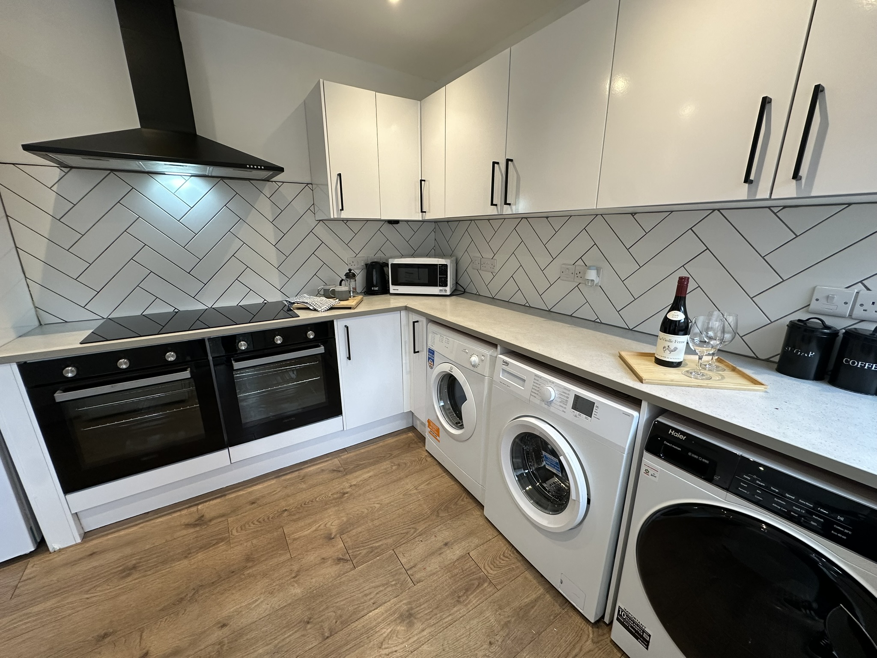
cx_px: 438
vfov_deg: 85.7
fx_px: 355
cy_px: 329
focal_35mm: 14
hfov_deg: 102.1
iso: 160
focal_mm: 2.22
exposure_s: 1/100
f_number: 2.2
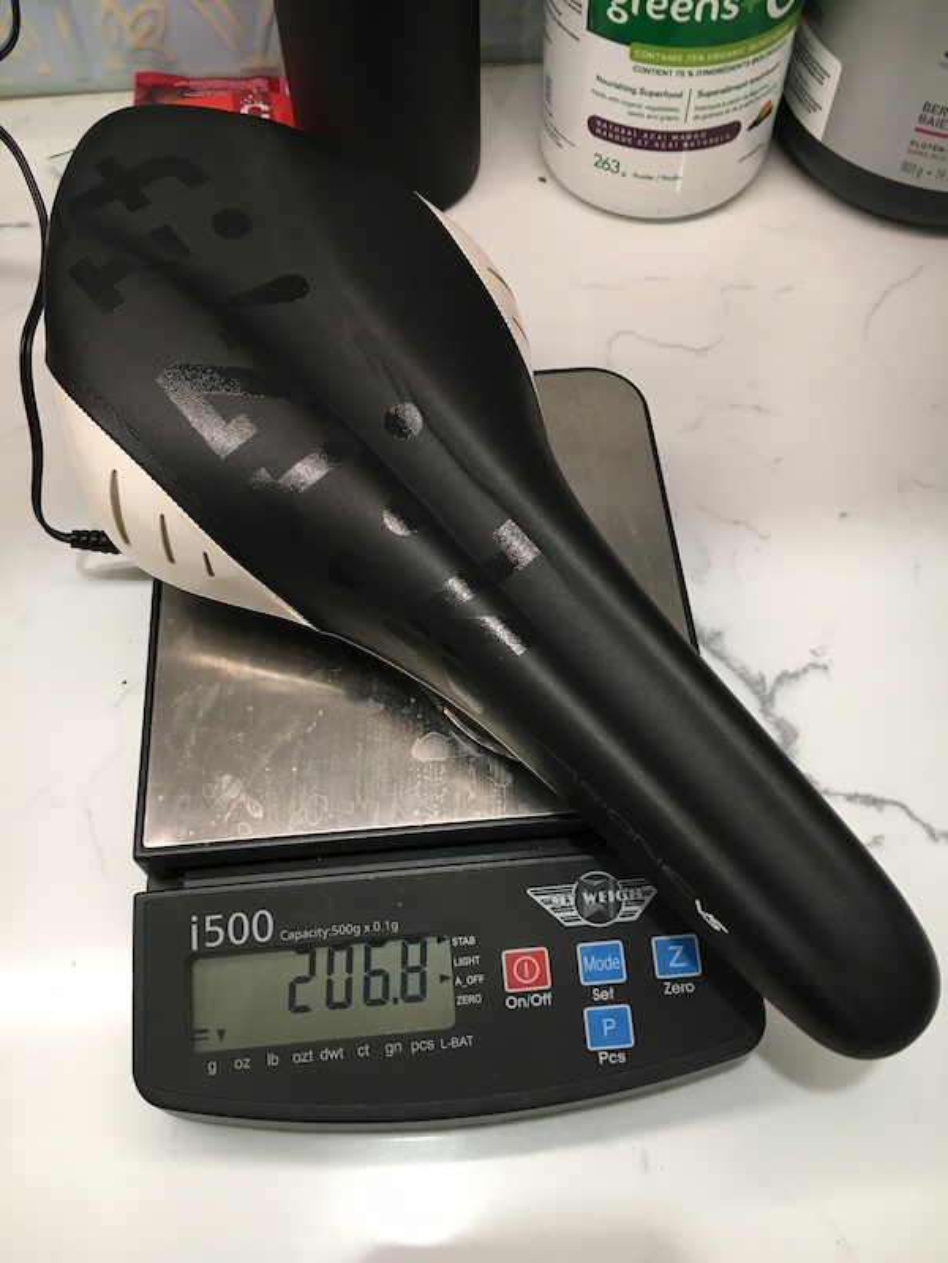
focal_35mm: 29
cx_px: 474
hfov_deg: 48.2
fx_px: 1059
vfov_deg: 61.7
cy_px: 632
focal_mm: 4.15
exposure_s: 1/30
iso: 80
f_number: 2.2
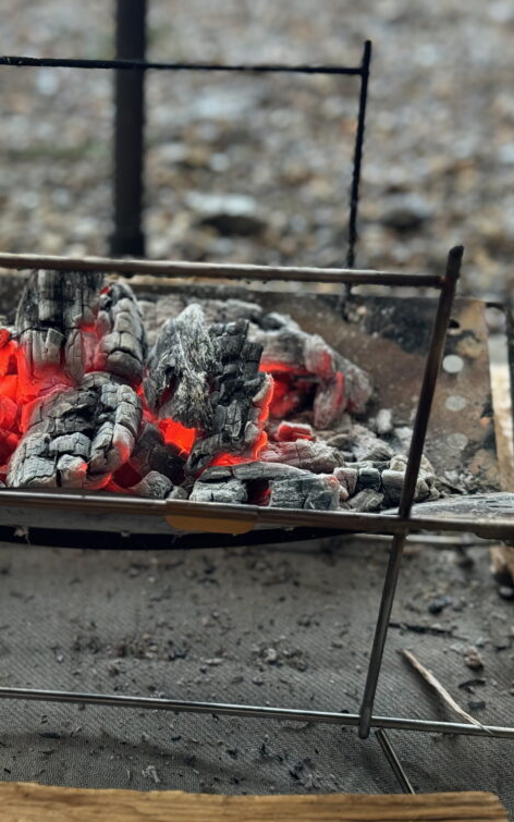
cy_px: 413
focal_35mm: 69
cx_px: 53
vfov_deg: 29.8
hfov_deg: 18.6
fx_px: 1546
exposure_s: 1/60
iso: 160
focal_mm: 6.76
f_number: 1.78
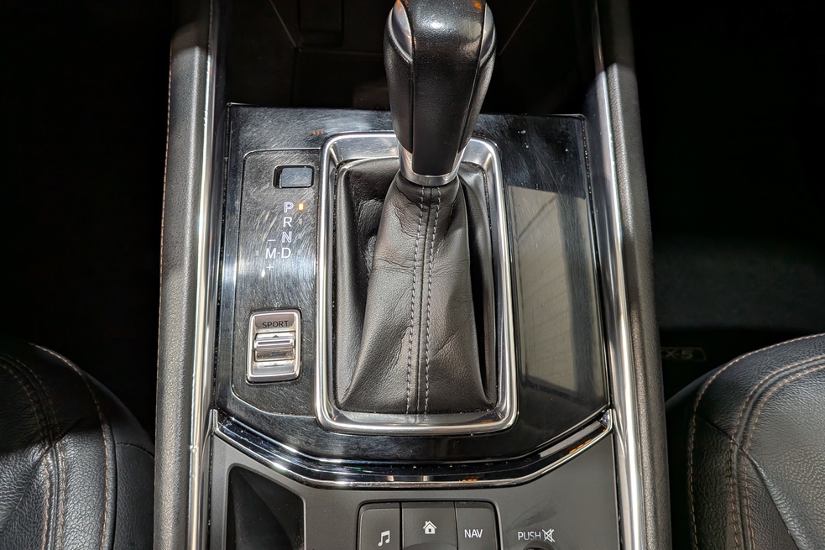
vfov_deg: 49.4
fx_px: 596
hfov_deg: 69.4
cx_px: 406
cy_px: 235
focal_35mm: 26
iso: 93
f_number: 1.7
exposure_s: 1/33.3
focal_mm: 4.53
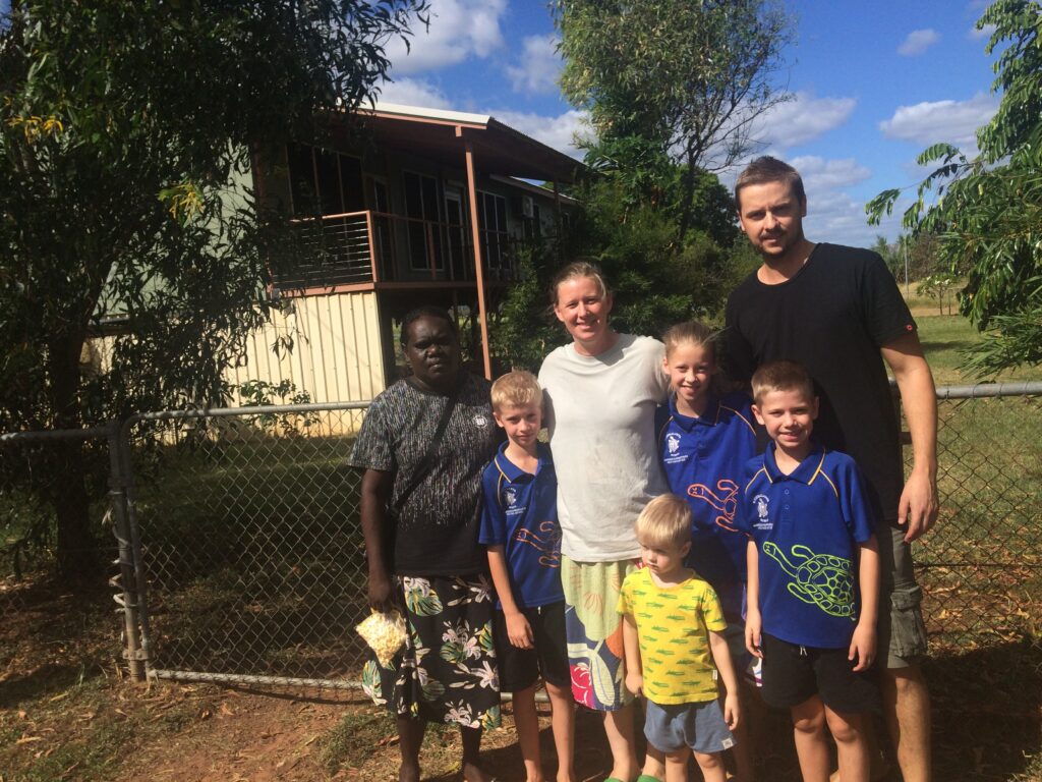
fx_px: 873
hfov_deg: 61.7
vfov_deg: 48.2
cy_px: 391
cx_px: 521
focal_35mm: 29
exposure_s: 1/3731
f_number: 2.2
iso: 32
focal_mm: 4.15
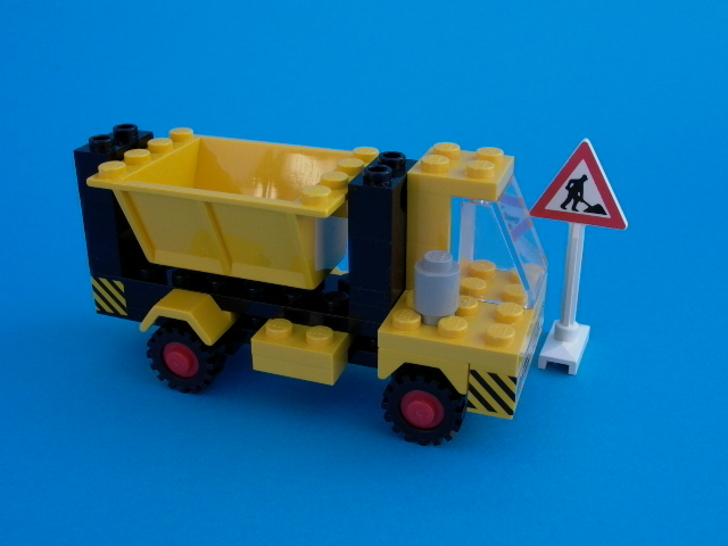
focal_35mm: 38
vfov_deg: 37.7
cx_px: 364
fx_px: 799
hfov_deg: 49.0
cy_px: 273
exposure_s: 1/301
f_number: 4.2
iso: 100
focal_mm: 8.19
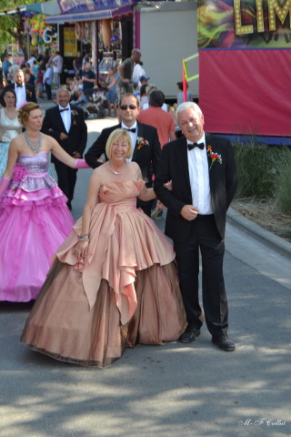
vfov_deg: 24.6
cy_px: 218
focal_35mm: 82
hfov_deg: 16.6
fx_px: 1000
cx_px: 146
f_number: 5.6
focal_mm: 55
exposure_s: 1/125
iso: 160
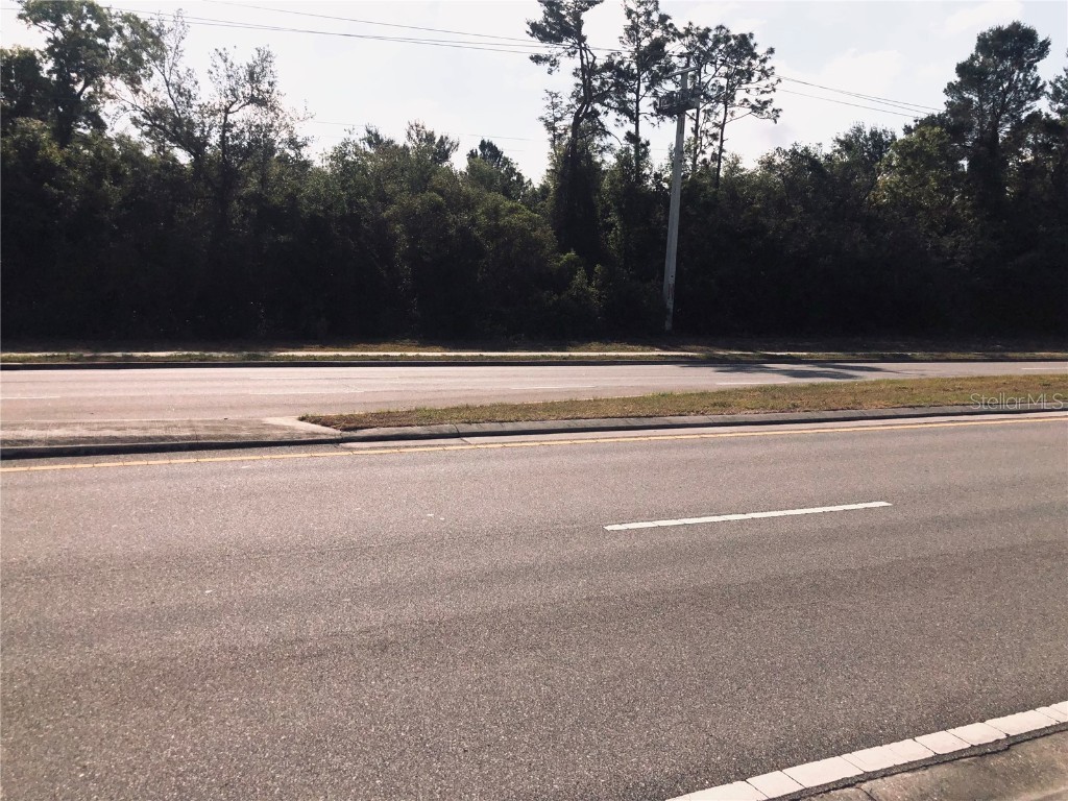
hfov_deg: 63.4
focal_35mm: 28
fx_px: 864
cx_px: 534
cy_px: 400
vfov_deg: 49.7
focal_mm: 4
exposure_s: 1/16393
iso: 20
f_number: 1.8
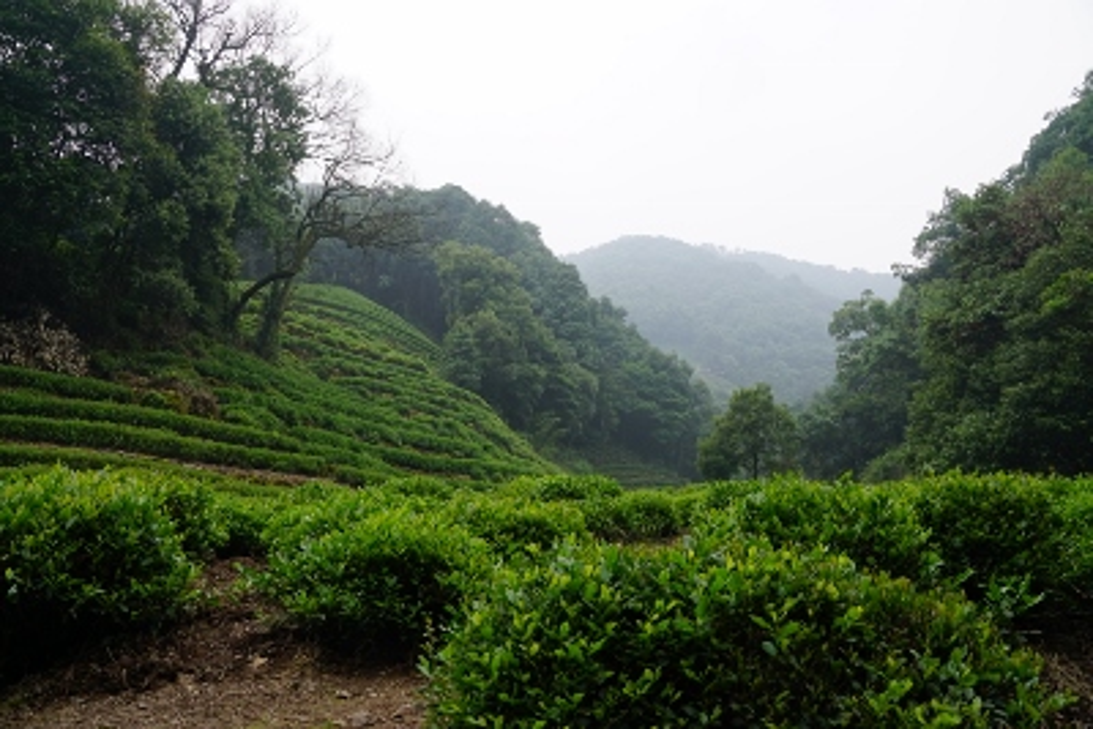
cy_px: 364
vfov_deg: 43.6
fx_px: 911
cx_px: 546
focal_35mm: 30
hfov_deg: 61.9
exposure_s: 1/125
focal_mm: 20
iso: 100
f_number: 8
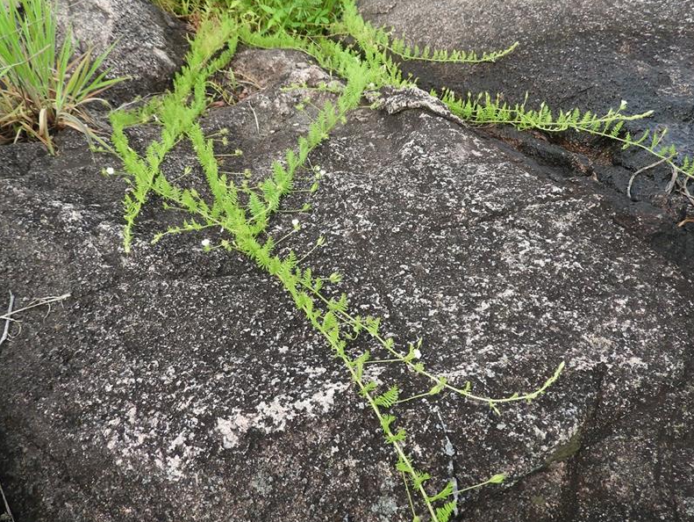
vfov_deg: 48.3
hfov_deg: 61.6
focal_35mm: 29
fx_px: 582
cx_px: 361
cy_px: 257
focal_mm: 4.3
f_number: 3.3
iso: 100
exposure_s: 1/400
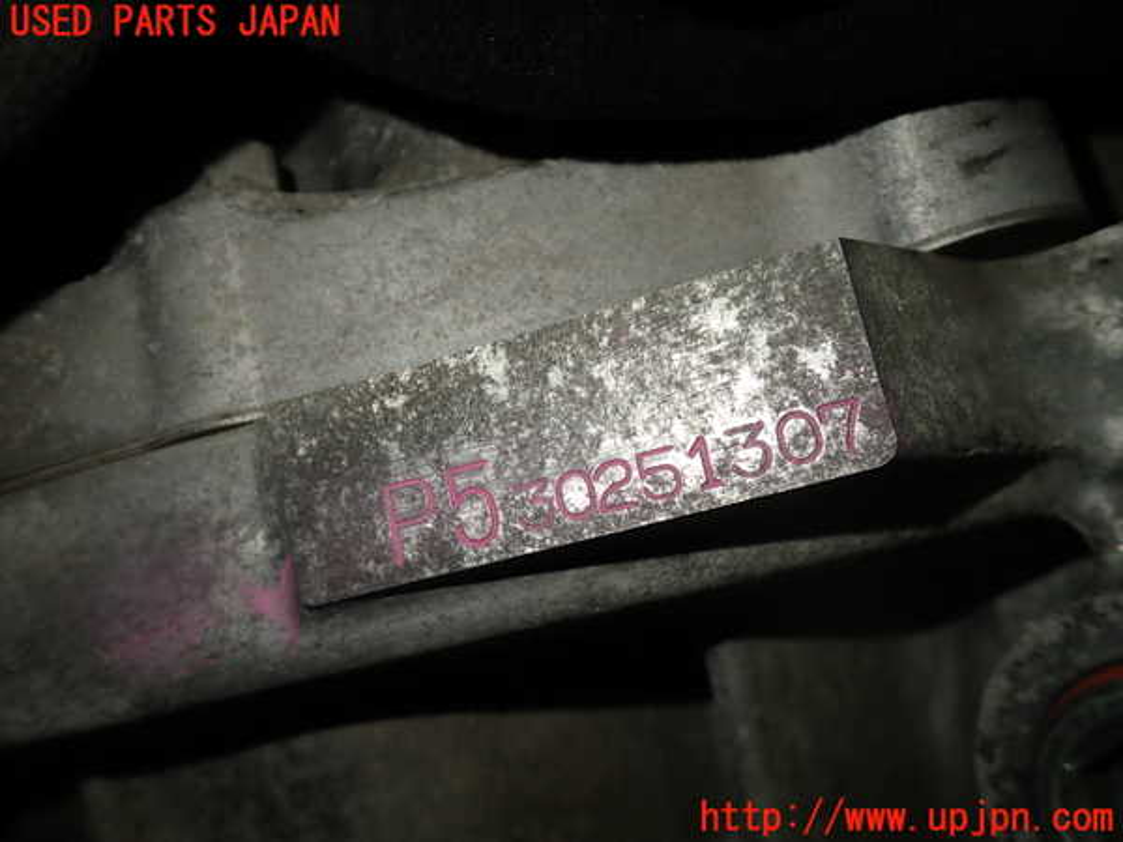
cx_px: 562
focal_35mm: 30
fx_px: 973
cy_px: 421
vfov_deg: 46.8
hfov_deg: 60.0
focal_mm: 5.4
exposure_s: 1/100
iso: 100
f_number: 2.3
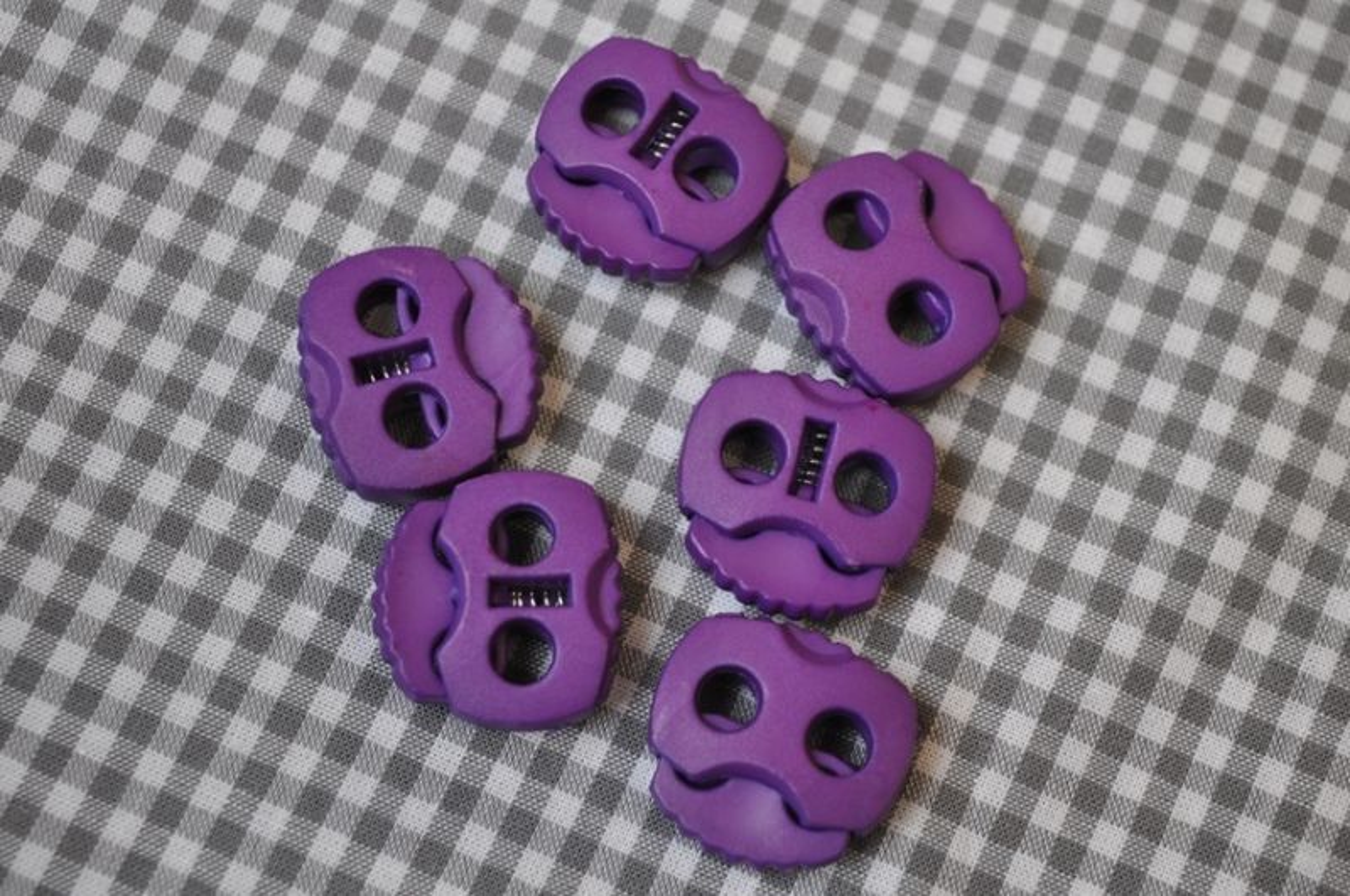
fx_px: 2696
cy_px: 448
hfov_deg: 28.1
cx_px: 675
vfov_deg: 18.9
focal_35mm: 72
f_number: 5.3
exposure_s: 1/80
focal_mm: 48
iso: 400
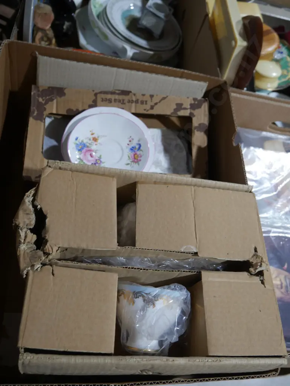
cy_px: 193
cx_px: 145
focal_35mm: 32
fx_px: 357
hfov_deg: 44.2
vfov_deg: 56.8
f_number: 3.6
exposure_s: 1/60
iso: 320
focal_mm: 16
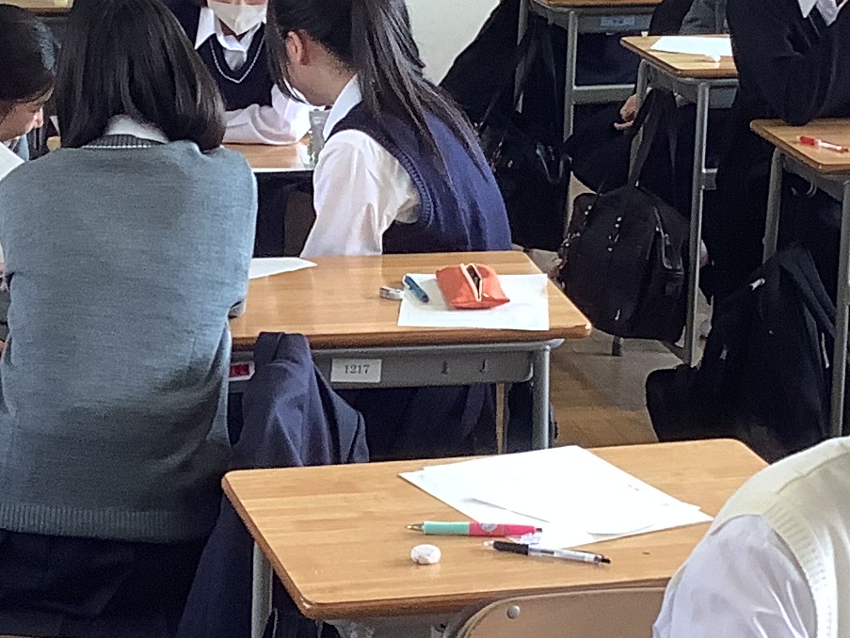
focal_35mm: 112
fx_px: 2751
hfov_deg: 17.5
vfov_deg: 13.2
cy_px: 243
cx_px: 268
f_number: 2.4
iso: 50
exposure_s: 1/60
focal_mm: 3.3
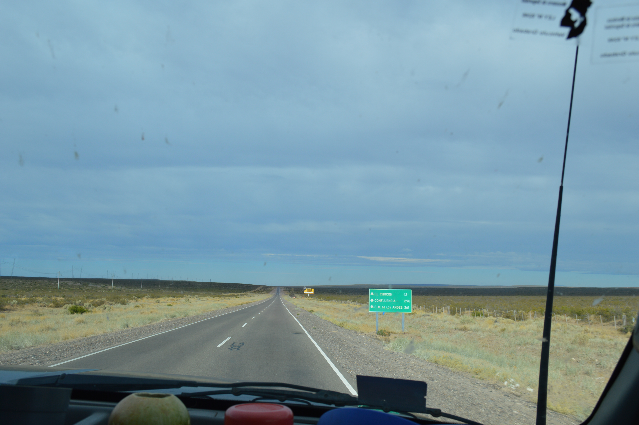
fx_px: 585
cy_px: 212
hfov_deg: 57.3
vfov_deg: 39.9
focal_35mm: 33
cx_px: 320
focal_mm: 22
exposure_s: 1/250
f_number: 8
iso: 100
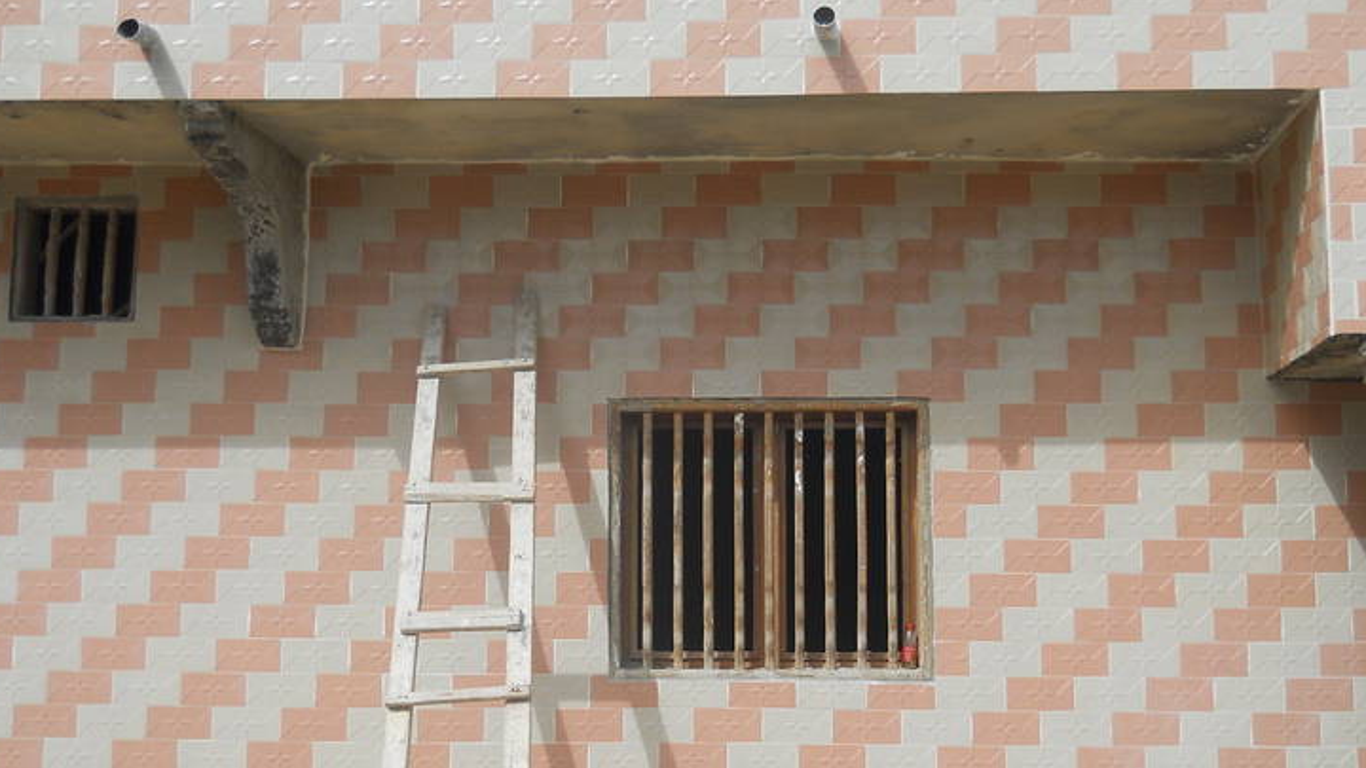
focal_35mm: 49
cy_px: 510
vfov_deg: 24.3
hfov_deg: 42.1
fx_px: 1775
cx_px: 725
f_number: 5.5
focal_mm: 6.72
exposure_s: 1/320
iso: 80
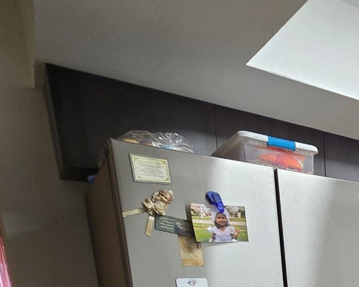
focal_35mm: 38
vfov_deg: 30.6
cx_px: 476
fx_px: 404
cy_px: 375
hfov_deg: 33.6
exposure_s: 1/60
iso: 125
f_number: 2.2
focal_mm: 2.2
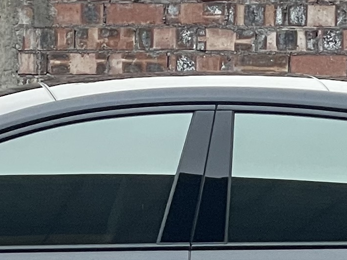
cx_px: 116
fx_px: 2987
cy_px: 216
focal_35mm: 298
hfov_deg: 6.6
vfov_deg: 5.0
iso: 100
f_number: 2
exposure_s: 1/99
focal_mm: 6
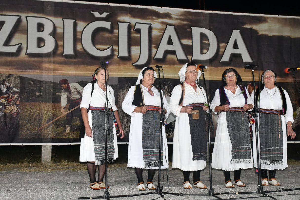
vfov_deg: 26.0
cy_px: 102
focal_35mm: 52
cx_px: 129
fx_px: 433
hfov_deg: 38.1
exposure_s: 1/60
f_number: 5
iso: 2000
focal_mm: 26
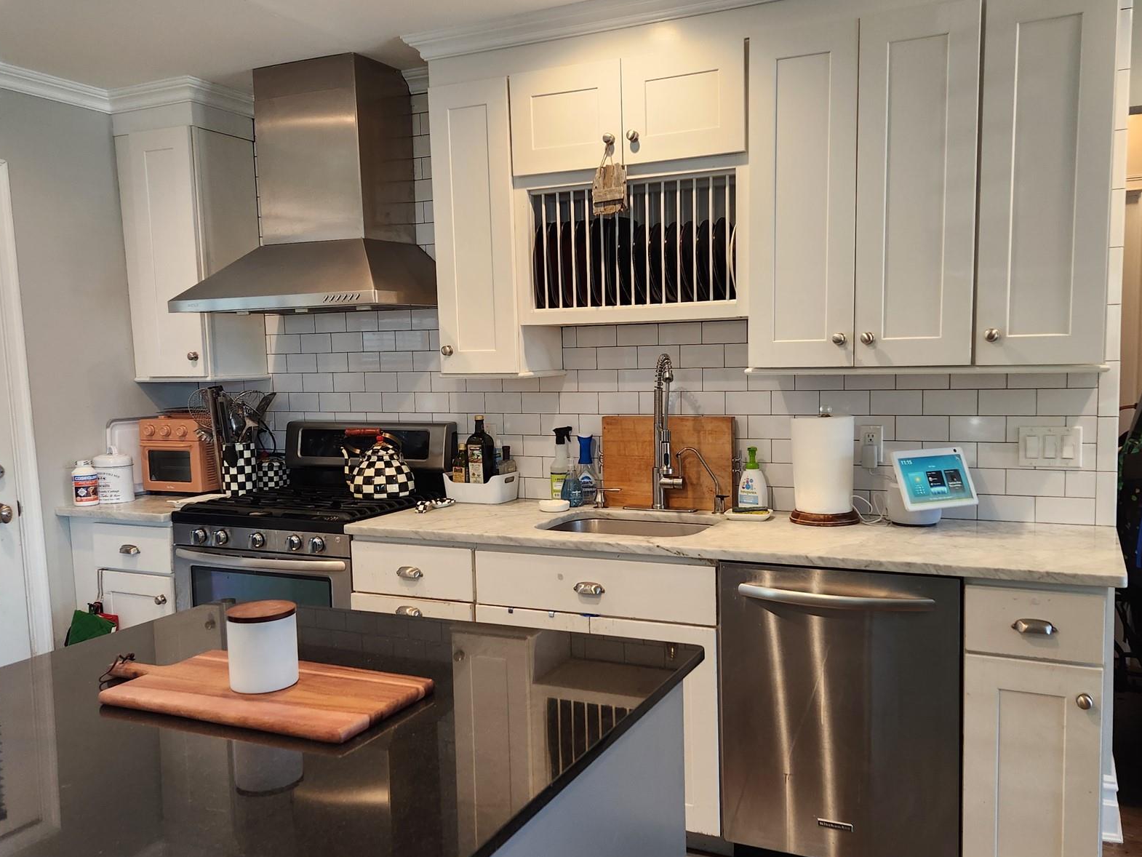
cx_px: 607
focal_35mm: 30
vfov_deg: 46.7
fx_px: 990
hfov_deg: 59.9
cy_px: 471
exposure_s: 1/120
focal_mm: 5.4
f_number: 1.8
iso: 200
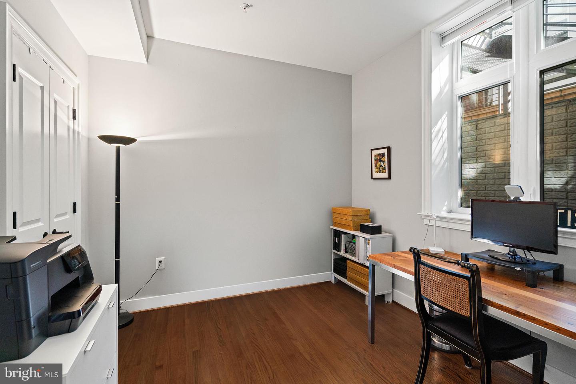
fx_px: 256
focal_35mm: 16
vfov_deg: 73.7
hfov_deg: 96.7
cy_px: 192
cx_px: 288
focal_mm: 16
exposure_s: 1/60
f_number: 5
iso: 800
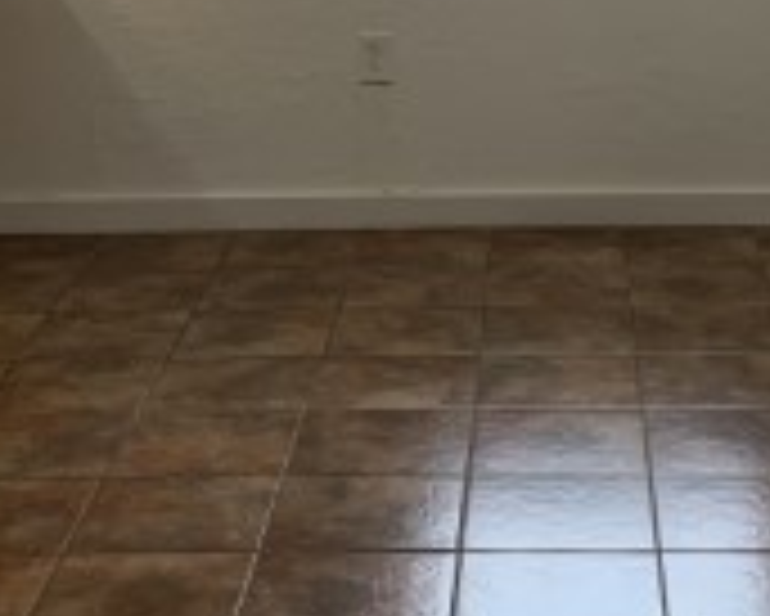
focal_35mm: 95
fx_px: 2166
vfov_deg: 15.6
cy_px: -144
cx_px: 491
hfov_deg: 20.1
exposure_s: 1/60
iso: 100
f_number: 1.8
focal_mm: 4.25
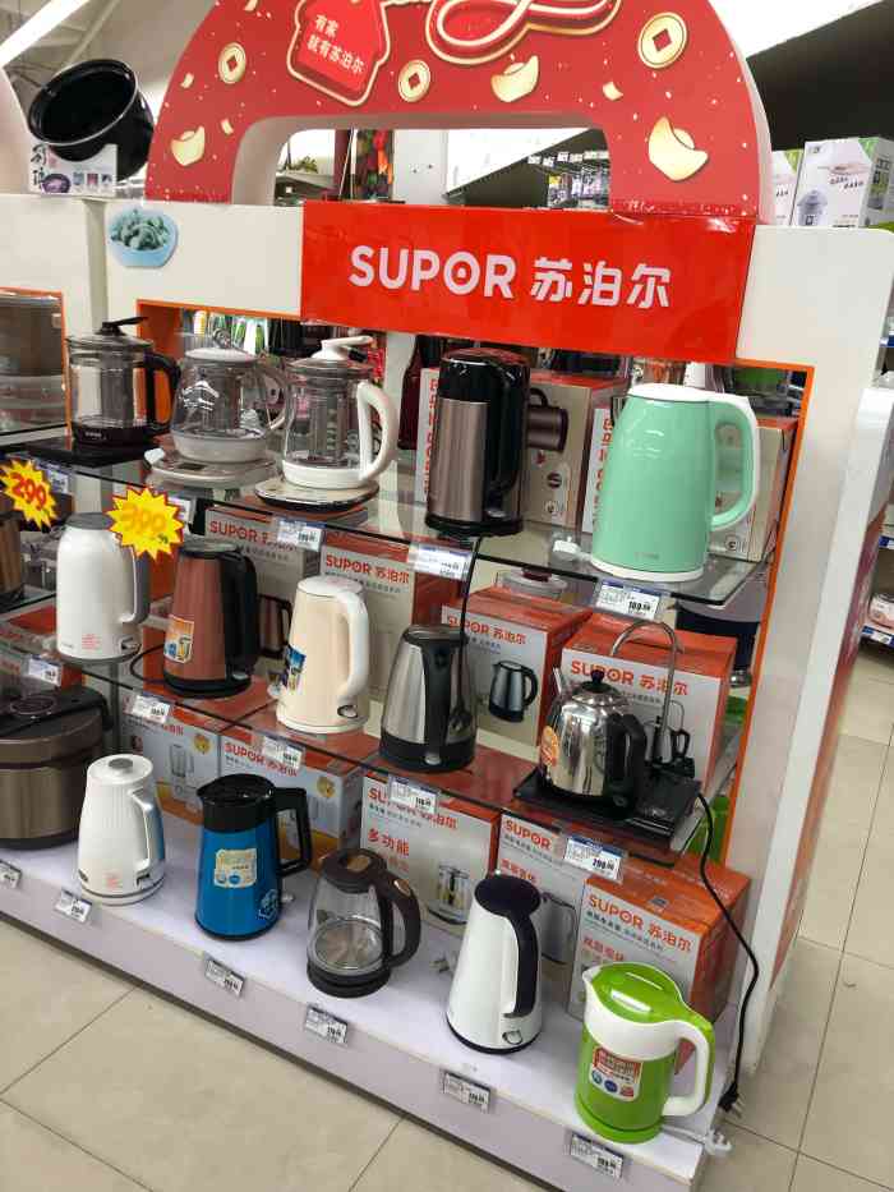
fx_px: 964
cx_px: 447
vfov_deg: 63.4
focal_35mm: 28
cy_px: 596
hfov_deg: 49.8
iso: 40
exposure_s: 1/25
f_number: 1.8
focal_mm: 4
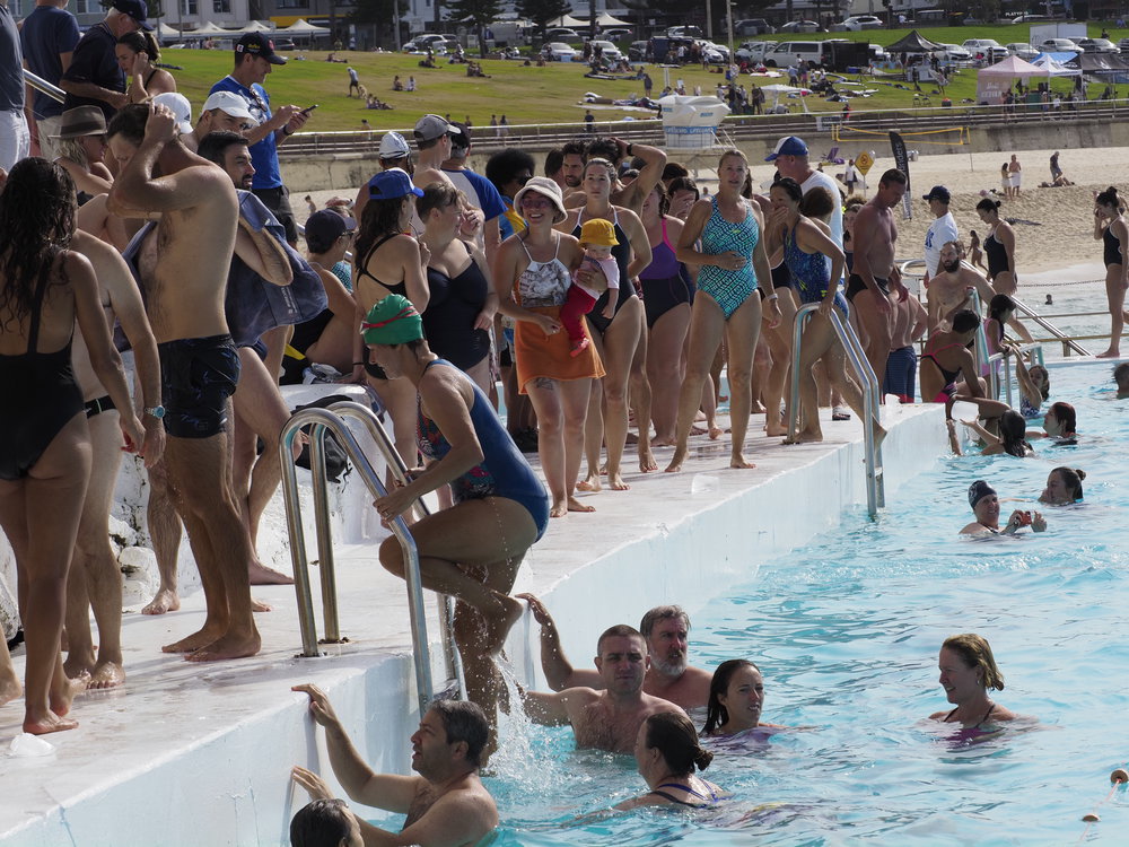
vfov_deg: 9.4
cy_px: 424
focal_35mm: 158
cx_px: 564
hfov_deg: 12.5
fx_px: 5153
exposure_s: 1/400
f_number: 9
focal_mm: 79
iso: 200
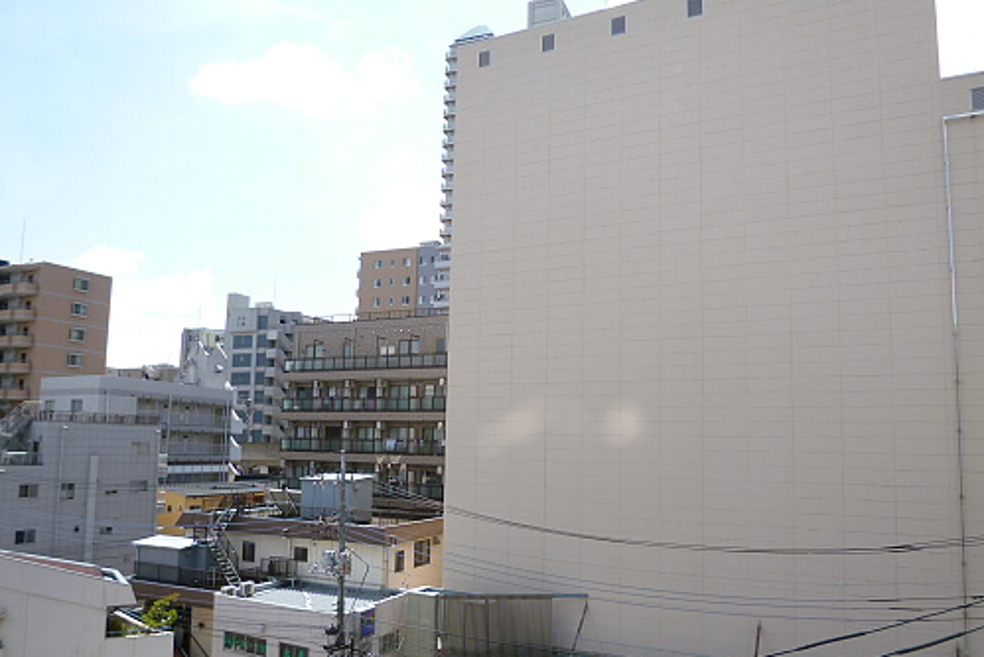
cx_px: 493
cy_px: 373
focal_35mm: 26
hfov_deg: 69.4
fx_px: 711
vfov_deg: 49.4
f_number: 2.5
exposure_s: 1/1000
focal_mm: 4.3
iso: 100
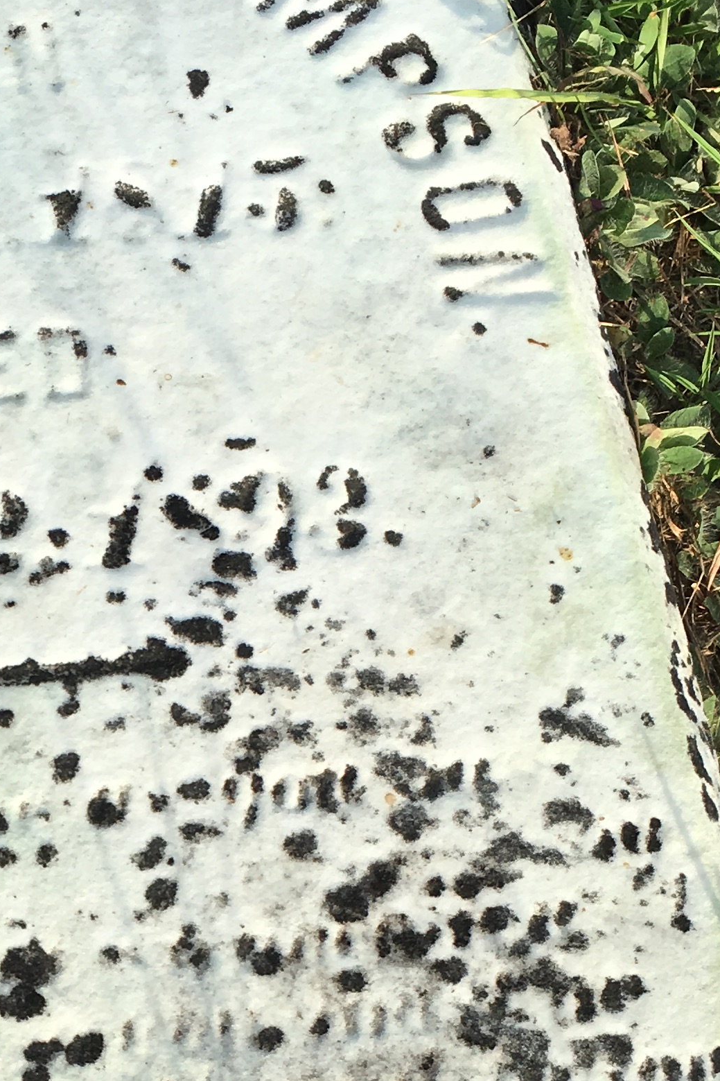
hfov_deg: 17.0
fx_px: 2340
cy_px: 873
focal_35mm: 78
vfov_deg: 25.5
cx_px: -48
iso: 25
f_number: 2.2
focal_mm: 4.15
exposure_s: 1/894
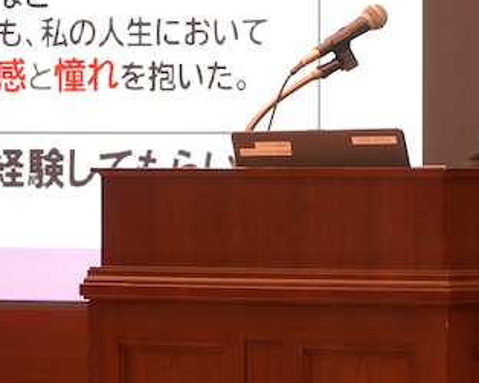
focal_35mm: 375
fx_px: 5315
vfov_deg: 4.1
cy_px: 31
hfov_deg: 5.2
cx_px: 368
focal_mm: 105
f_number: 4
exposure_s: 1/160
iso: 1250
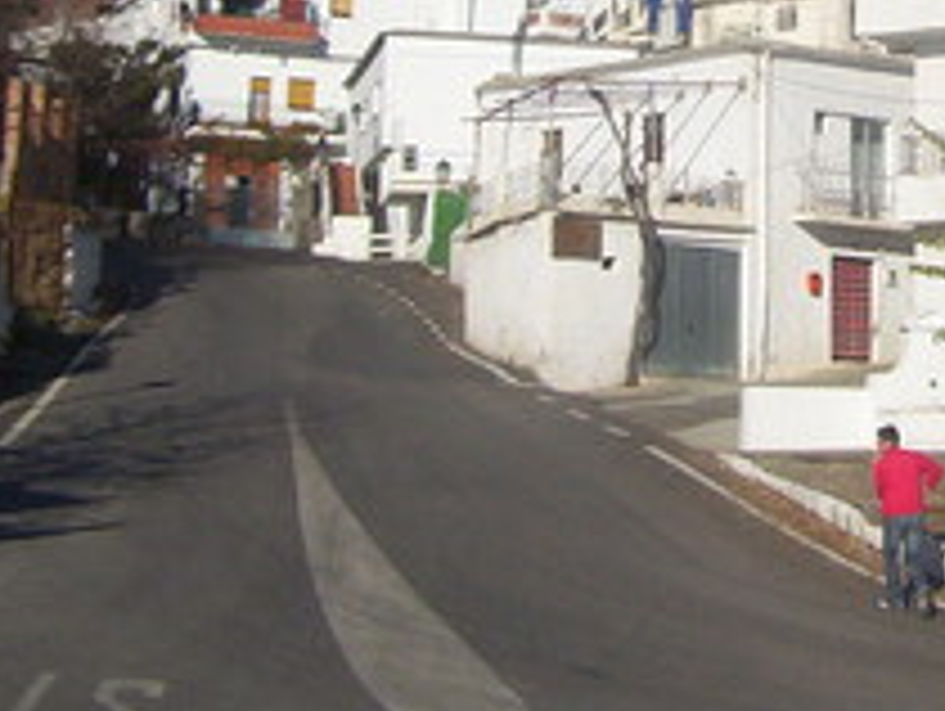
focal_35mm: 93
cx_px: 891
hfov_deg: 20.5
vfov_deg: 15.6
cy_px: -20
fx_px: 2542
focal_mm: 5.26
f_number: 3.84
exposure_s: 1/3195
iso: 100
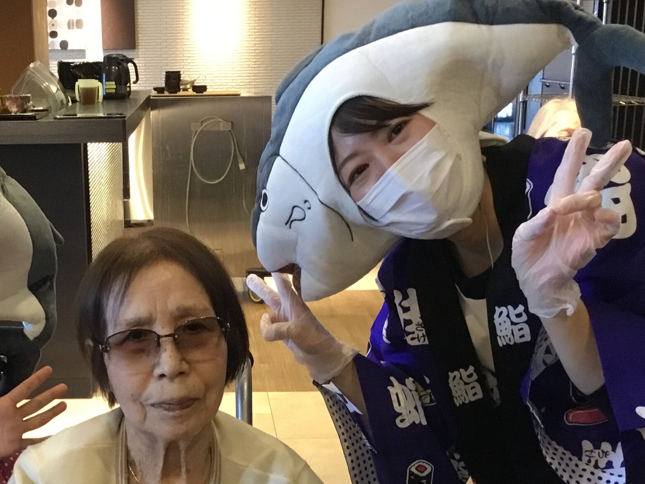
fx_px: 1211
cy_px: 445
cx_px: 182
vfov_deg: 22.0
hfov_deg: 29.5
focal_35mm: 65
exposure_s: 1/30
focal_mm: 3.3
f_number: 2.4
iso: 160
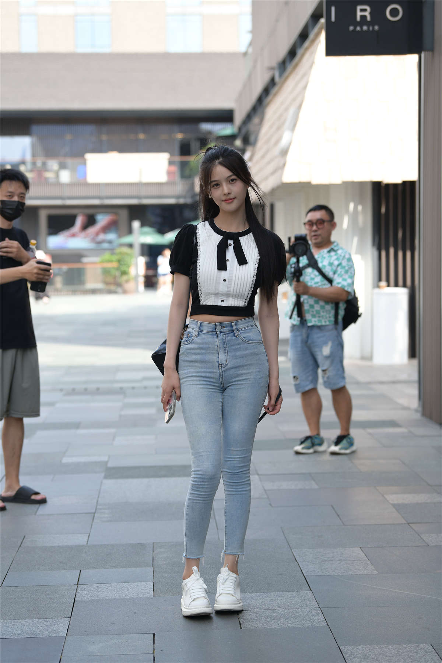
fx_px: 1657
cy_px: 332
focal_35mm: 90
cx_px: 221
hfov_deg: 15.2
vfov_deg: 22.6
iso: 400
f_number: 4
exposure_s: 1/640
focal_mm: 90
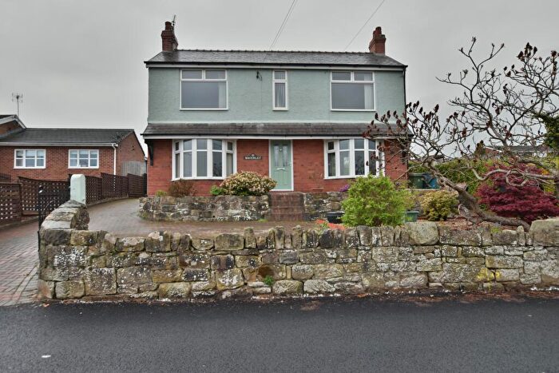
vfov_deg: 59.5
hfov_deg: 81.2
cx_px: 280
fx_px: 326
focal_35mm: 21
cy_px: 186
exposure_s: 1/160
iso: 100
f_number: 6.3
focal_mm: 14
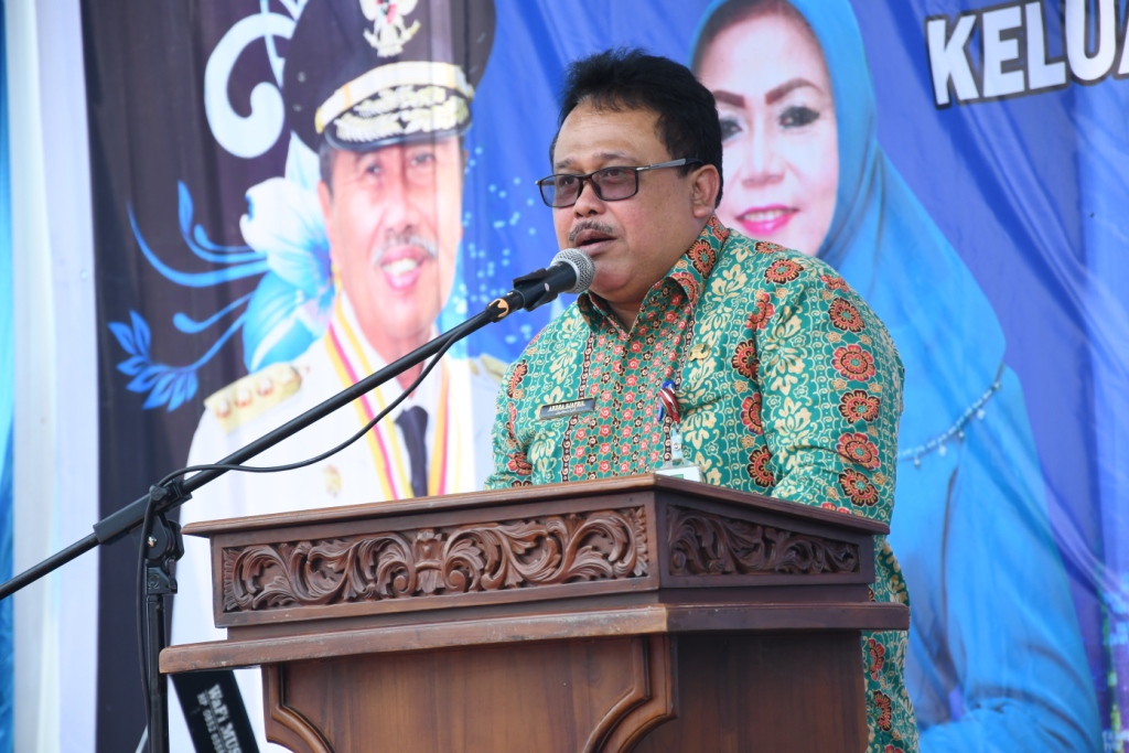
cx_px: 564
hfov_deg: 13.1
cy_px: 376
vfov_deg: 8.7
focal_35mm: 157
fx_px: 4924
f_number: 5.6
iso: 500
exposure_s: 1/320
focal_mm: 105
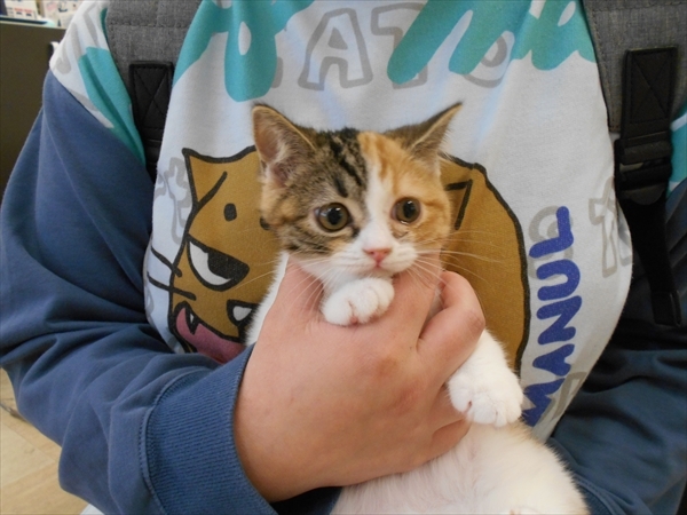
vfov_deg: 46.8
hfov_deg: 60.0
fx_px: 595
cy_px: 258
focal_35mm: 30
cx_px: 344
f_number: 3.4
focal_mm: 5.1
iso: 320
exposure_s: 1/30
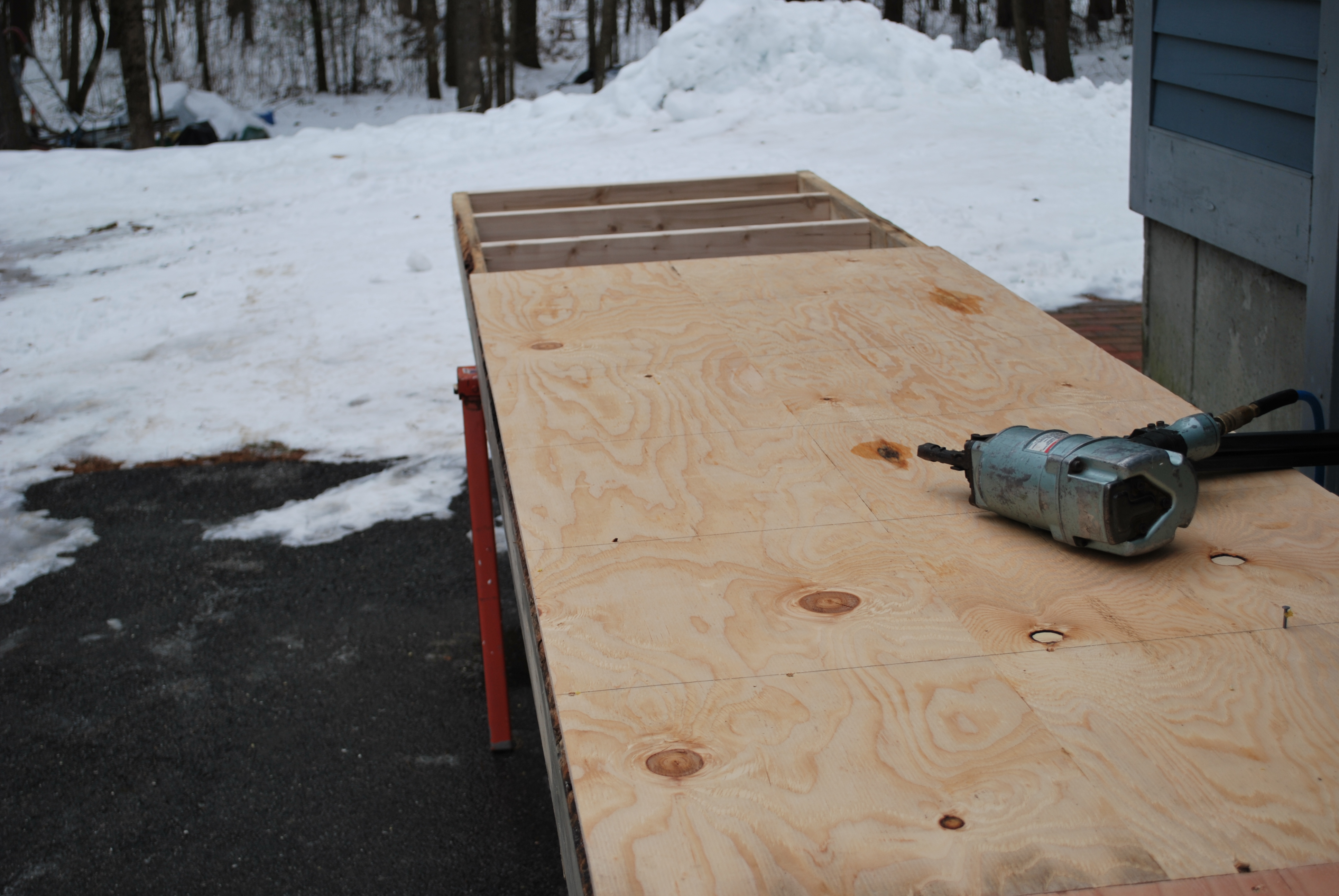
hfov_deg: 37.8
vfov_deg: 25.8
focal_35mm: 52
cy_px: 448
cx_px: 670
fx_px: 1955
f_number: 5.3
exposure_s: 1/320
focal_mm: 35
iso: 100
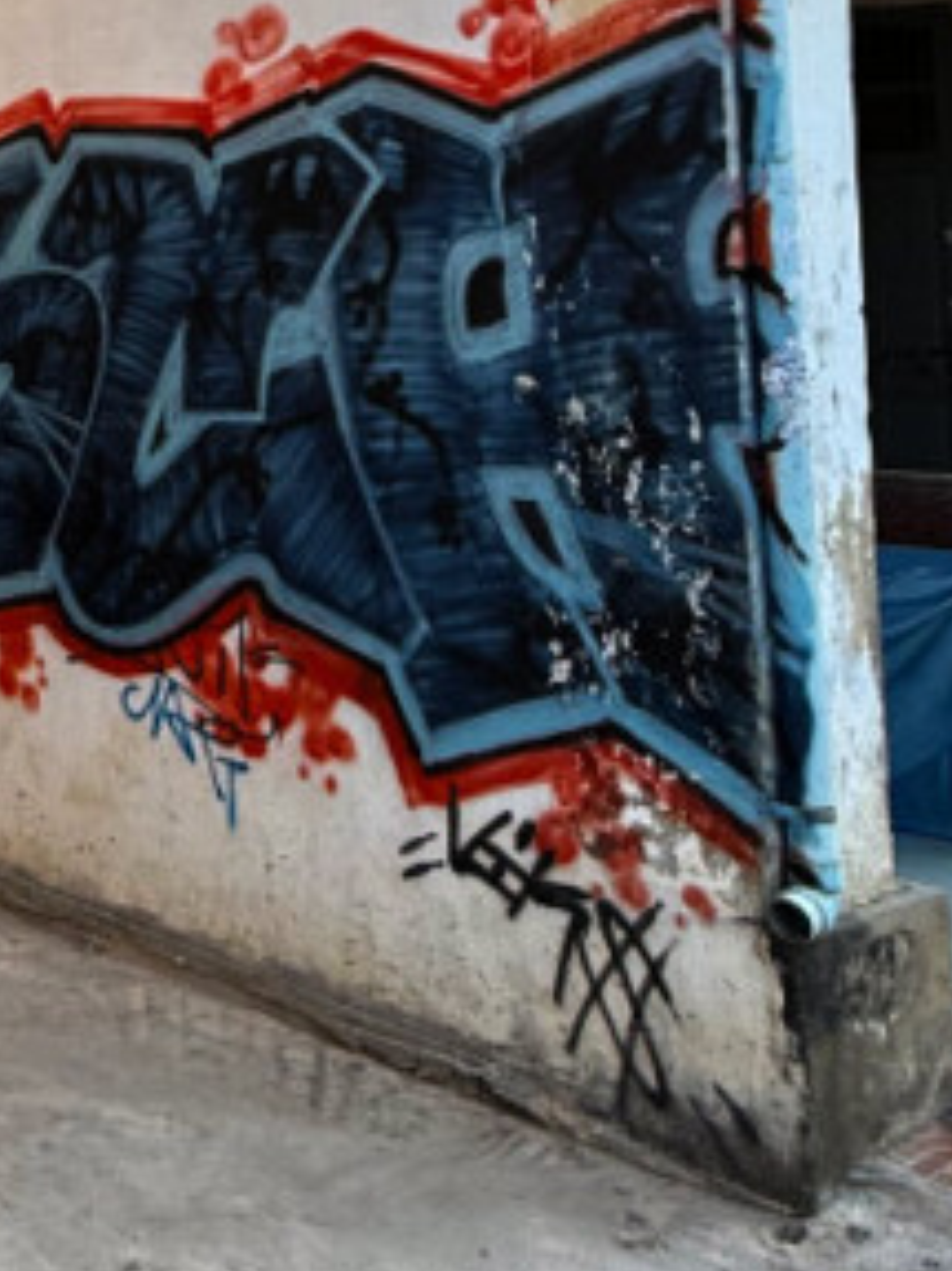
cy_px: 164
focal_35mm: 50
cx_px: -270
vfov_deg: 36.2
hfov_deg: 25.3
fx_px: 1835
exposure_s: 1/318
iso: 64
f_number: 2.2
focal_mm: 2.2
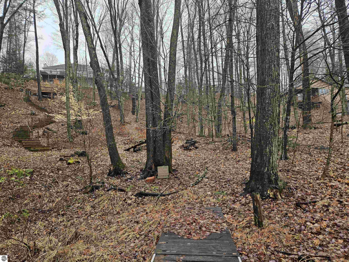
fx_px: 232
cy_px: 131
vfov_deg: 58.9
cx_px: 174
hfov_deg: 73.9
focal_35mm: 23
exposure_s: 1/120
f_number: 1.8
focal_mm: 5.4
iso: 64
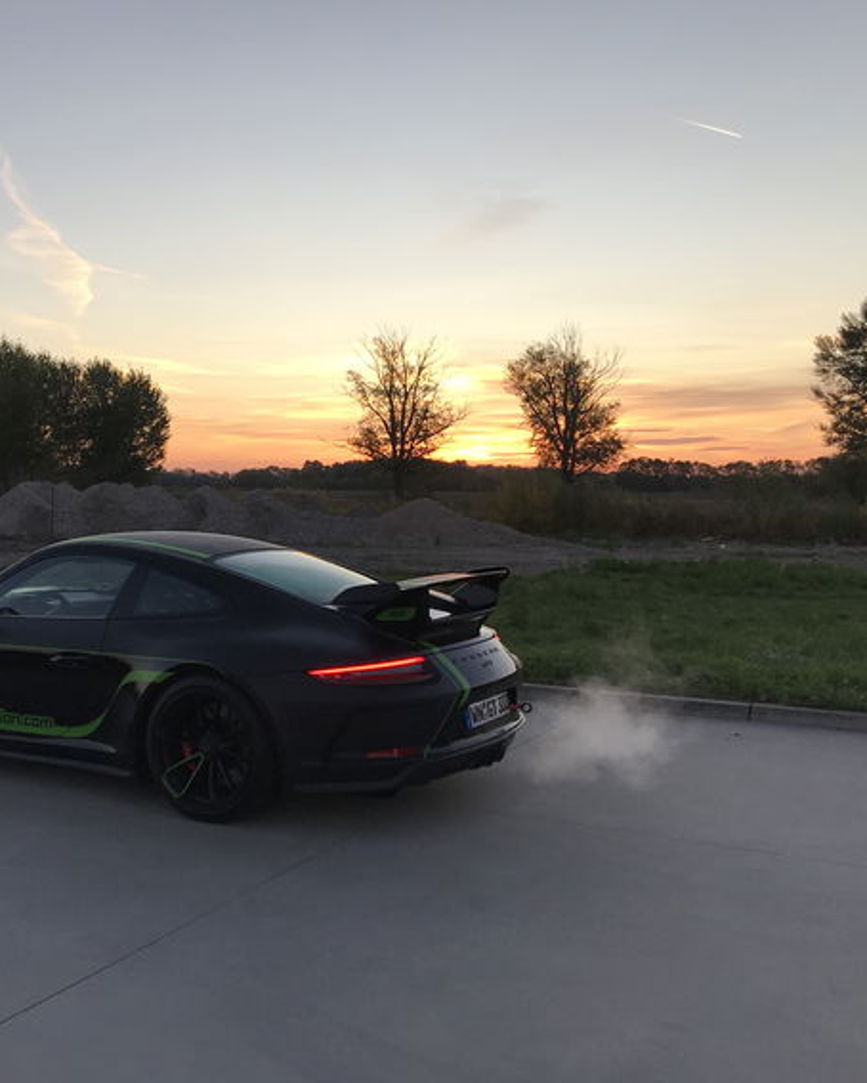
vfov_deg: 49.1
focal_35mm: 37
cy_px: 548
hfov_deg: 39.7
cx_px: 286
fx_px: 1186
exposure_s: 1/211
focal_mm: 3.99
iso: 20
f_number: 1.8
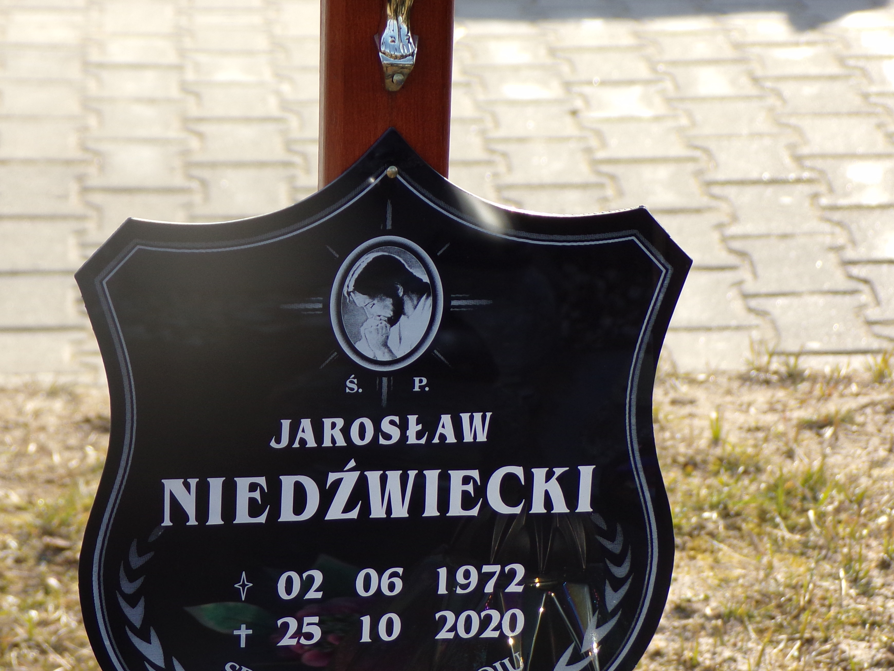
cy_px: 432
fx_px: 3900
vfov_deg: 9.8
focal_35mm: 151
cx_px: 428
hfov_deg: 13.1
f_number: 4.3
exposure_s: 1/220
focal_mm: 20.4
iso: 80
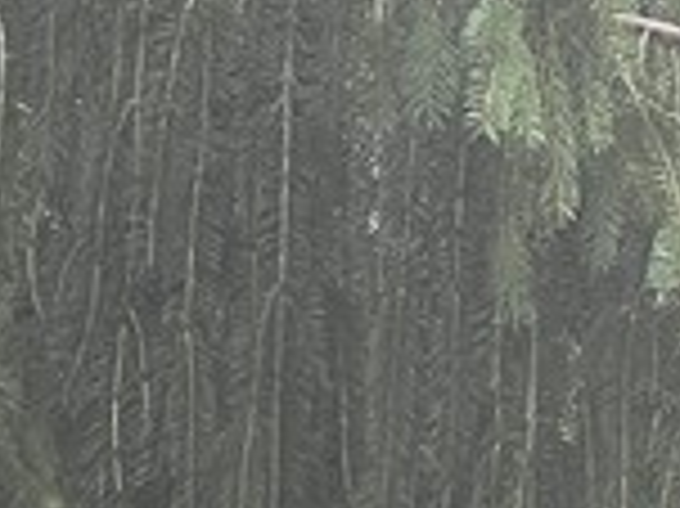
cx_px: 477
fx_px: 10246
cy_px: 1349
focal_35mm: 522
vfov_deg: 2.8
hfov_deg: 3.8
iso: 50
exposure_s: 1/99
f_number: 2.8
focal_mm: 9
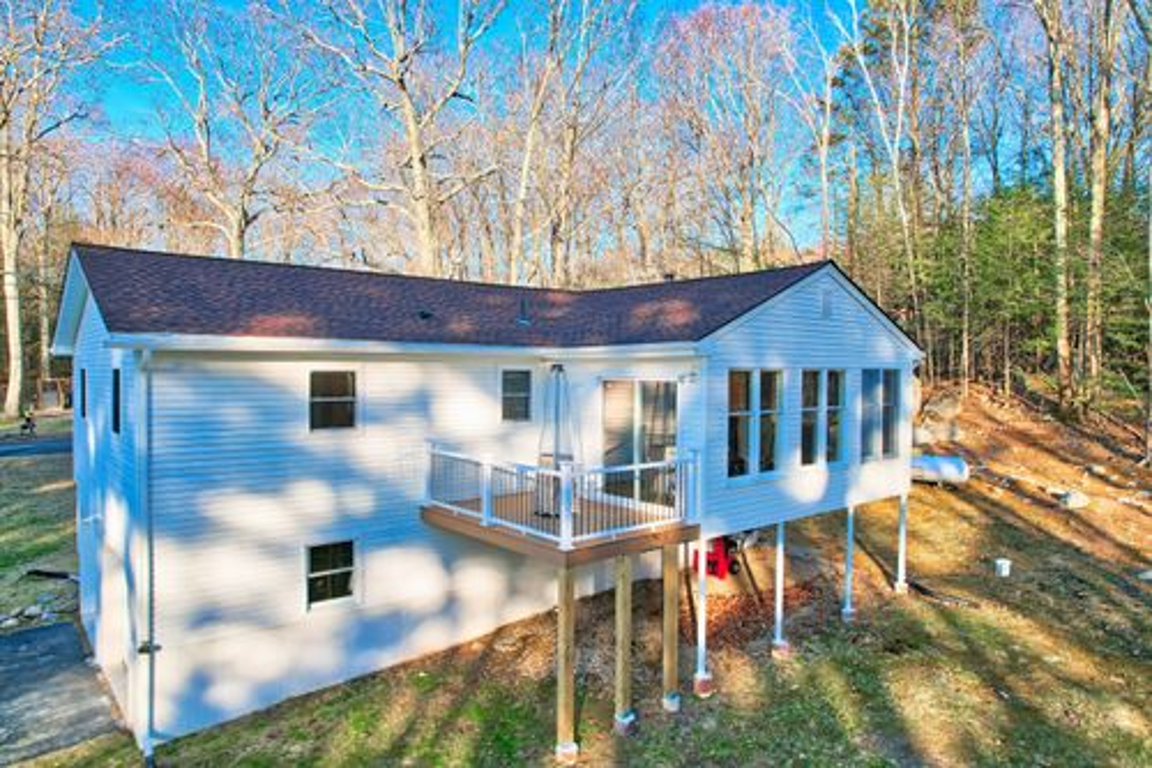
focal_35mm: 22
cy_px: 384
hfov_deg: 78.6
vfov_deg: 57.2
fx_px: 704
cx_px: 576
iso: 100
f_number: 2.8
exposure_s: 1/60
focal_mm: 8.4
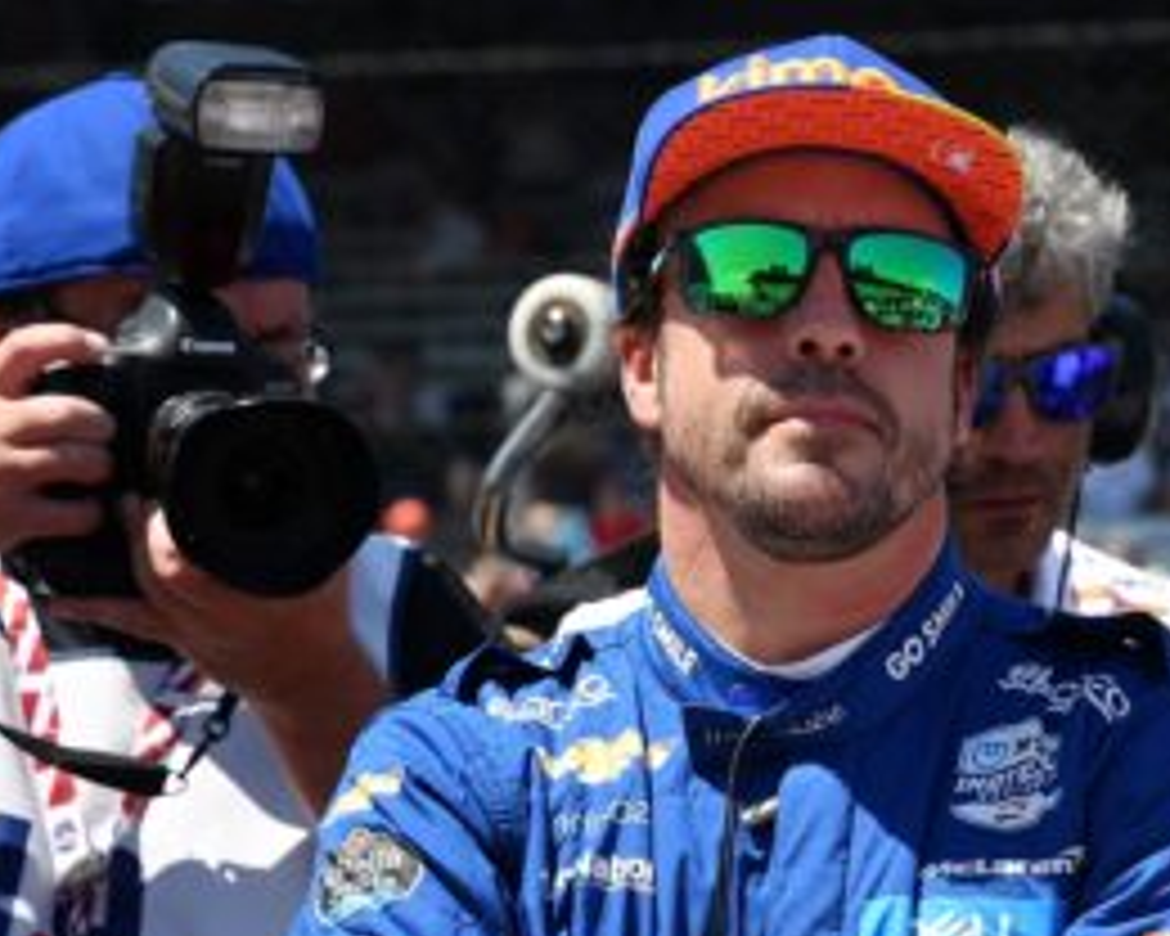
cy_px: 824
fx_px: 10423
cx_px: 824
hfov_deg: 6.4
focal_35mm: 301
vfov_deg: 5.1
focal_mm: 80
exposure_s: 1/640
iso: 100
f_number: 5.6
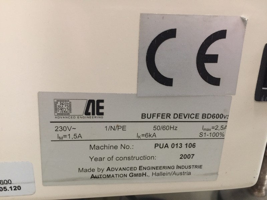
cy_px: 100
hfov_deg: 61.7
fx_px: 224
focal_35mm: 29
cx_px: 134
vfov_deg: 48.2
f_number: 2.2
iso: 100
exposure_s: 1/10
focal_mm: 4.15
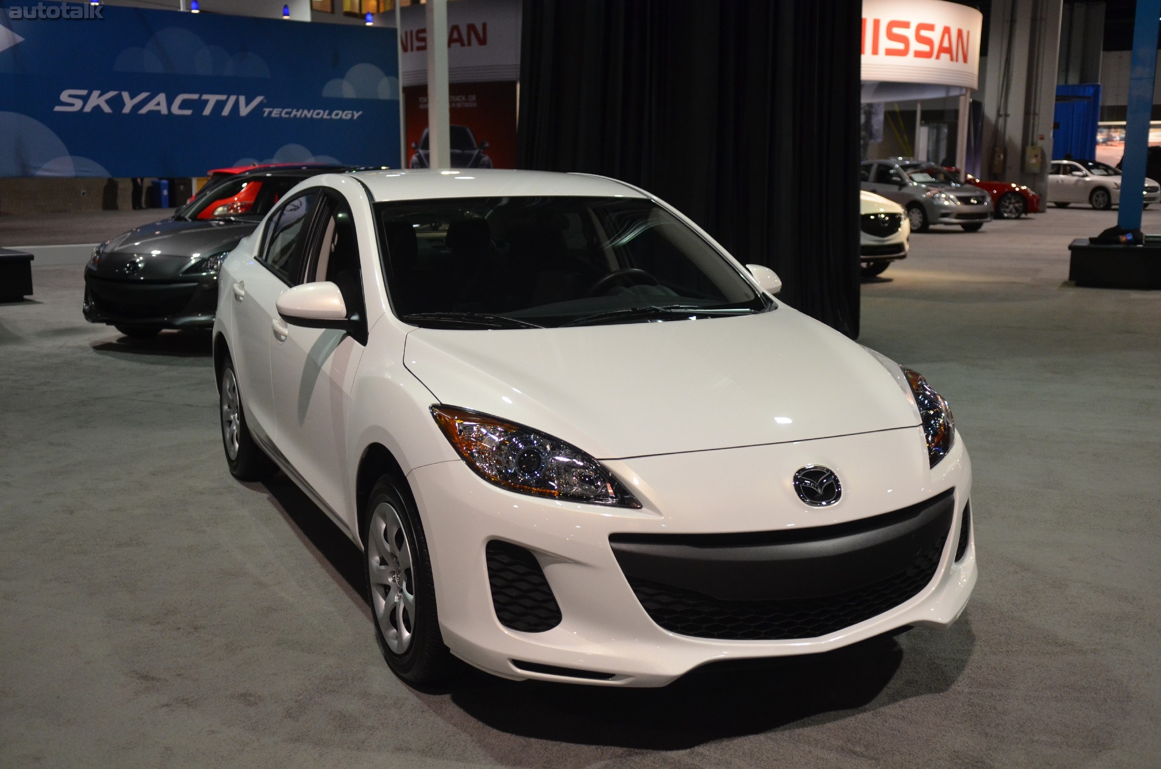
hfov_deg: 49.6
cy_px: 384
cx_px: 580
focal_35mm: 39
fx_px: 1255
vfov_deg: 34.1
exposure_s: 1/100
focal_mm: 26
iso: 1600
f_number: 2.8
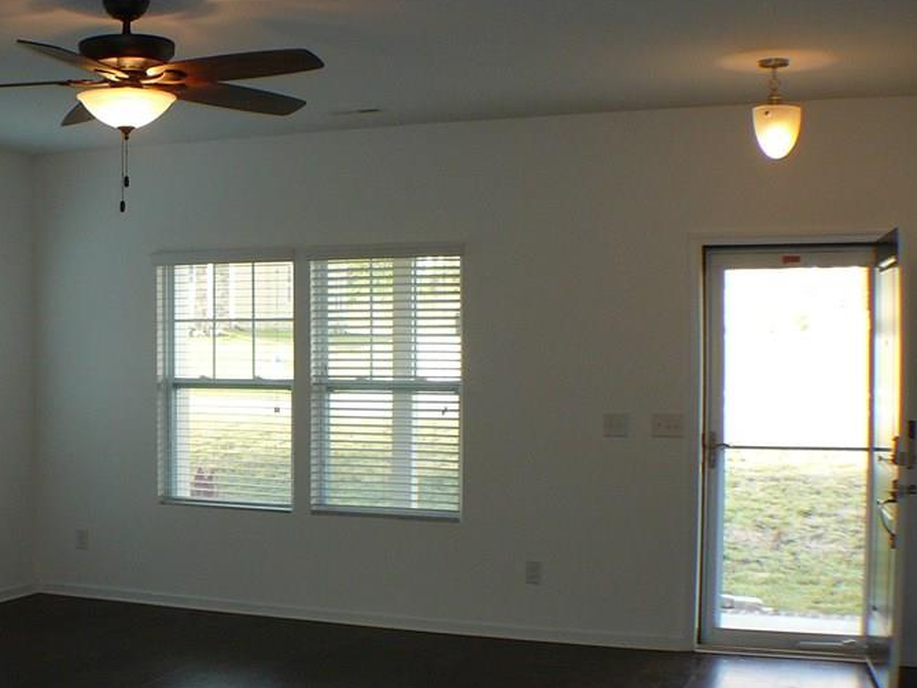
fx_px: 1907
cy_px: 375
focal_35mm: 72
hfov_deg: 26.7
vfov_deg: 20.4
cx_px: 229
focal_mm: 7
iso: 100
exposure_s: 1/50
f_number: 3.3
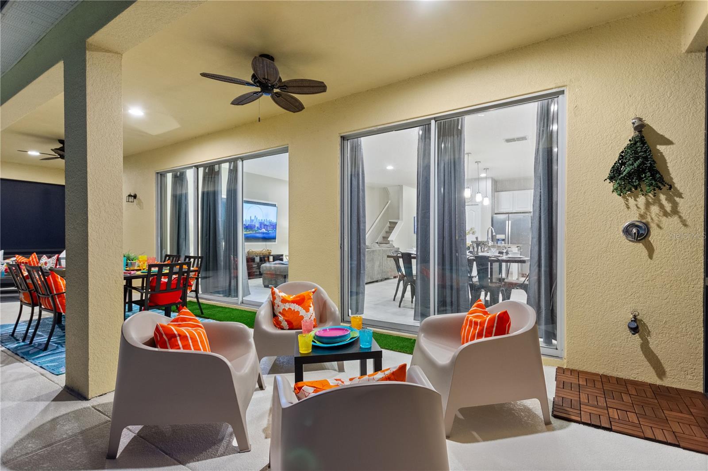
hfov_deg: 100.4
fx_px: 295
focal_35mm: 15
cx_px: 354
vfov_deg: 77.3
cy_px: 236
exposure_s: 1/5
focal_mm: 10
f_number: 4.5
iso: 800
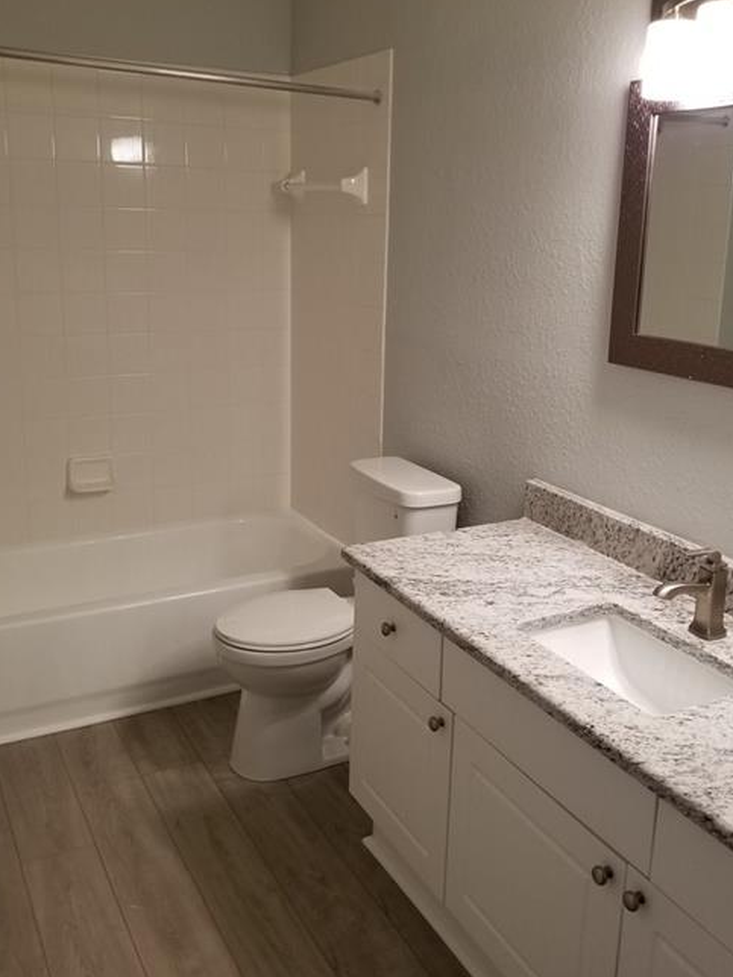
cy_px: 422
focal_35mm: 31
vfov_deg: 58.1
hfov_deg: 45.4
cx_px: 373
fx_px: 875
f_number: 1.7
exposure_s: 1/40
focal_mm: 4.25
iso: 160
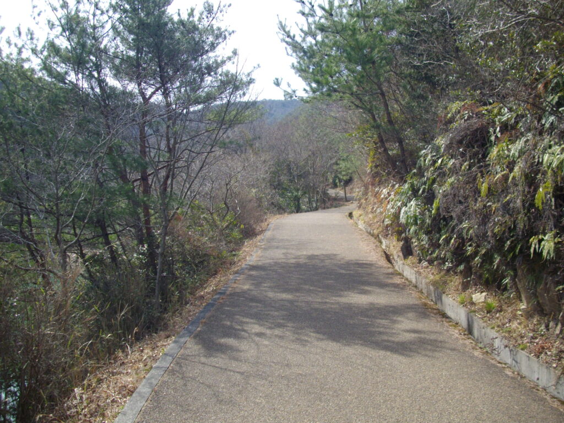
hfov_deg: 50.1
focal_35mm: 37
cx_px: 282
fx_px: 603
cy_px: 212
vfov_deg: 38.7
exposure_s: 1/160
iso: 100
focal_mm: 6.2
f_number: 5.6
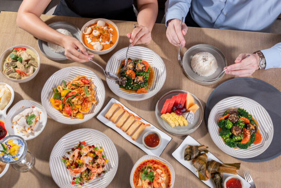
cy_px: 94
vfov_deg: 28.7
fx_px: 367
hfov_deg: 41.9
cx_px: 140
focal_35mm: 47
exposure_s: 1/160
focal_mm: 47
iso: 50
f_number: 14
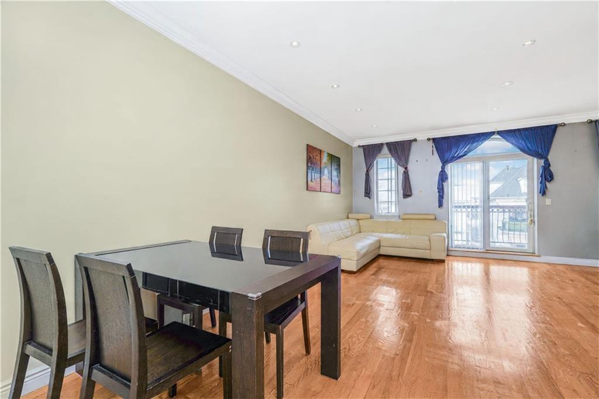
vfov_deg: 73.7
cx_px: 300
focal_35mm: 16
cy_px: 200
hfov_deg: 96.8
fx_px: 266
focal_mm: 16
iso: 50
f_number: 5
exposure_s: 1/50
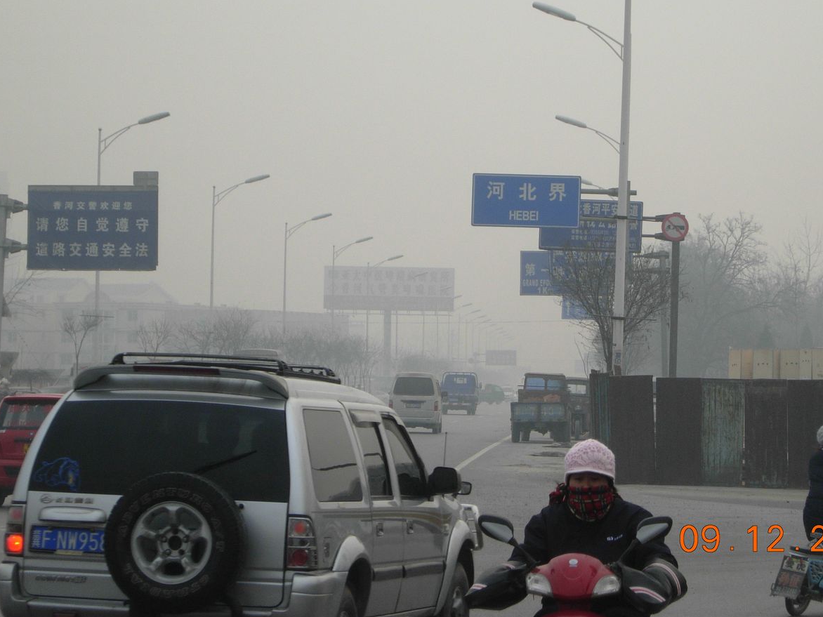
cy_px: 206
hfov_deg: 11.5
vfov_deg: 8.6
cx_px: 508
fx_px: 4089
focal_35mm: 172
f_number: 5.3
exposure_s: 1/249
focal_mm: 26.3
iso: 50
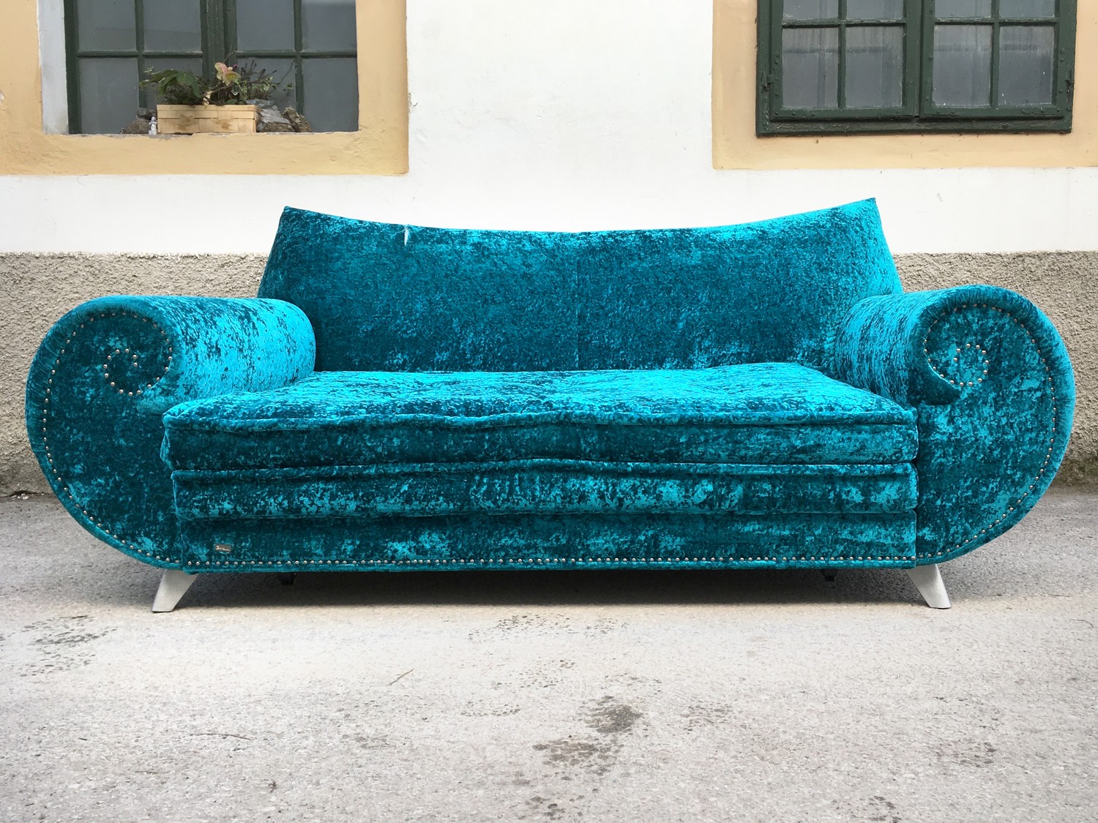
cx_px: 549
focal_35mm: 29
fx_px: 920
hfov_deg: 61.7
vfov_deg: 48.2
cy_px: 412
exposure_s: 1/381
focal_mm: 4.15
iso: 25
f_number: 2.2
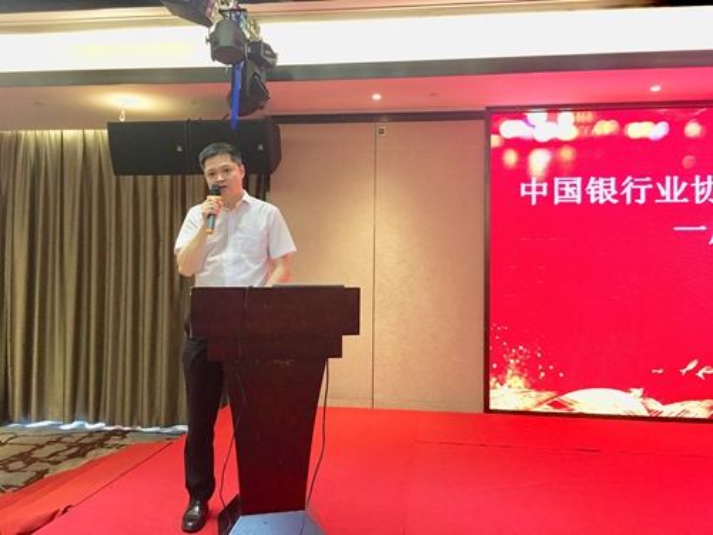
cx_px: 356
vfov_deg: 48.2
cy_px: 268
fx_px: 597
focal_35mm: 29
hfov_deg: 61.7
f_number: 2.2
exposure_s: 1/17
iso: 125
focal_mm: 4.15
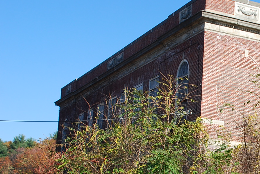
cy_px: 126
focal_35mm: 79
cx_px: 280
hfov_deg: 24.1
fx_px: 571
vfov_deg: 17.3
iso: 100
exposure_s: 1/200
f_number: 7.1
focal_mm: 24
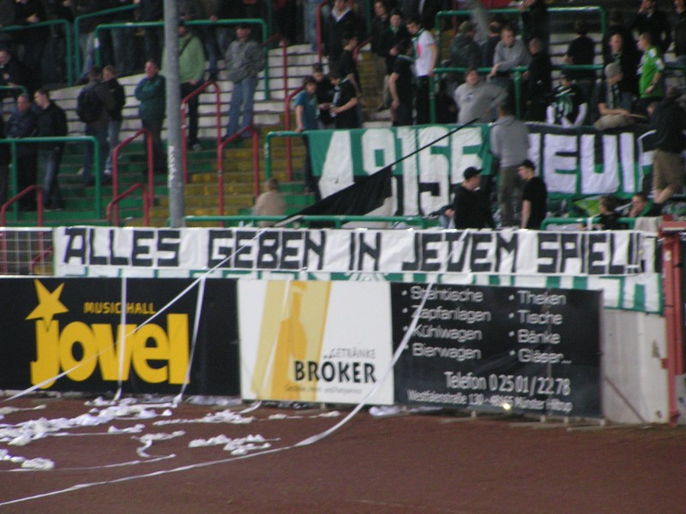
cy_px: 257
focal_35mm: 283
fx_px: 5608
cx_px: 343
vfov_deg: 5.3
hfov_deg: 7.0
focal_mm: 43.3
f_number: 3.5
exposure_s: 1/20
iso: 200
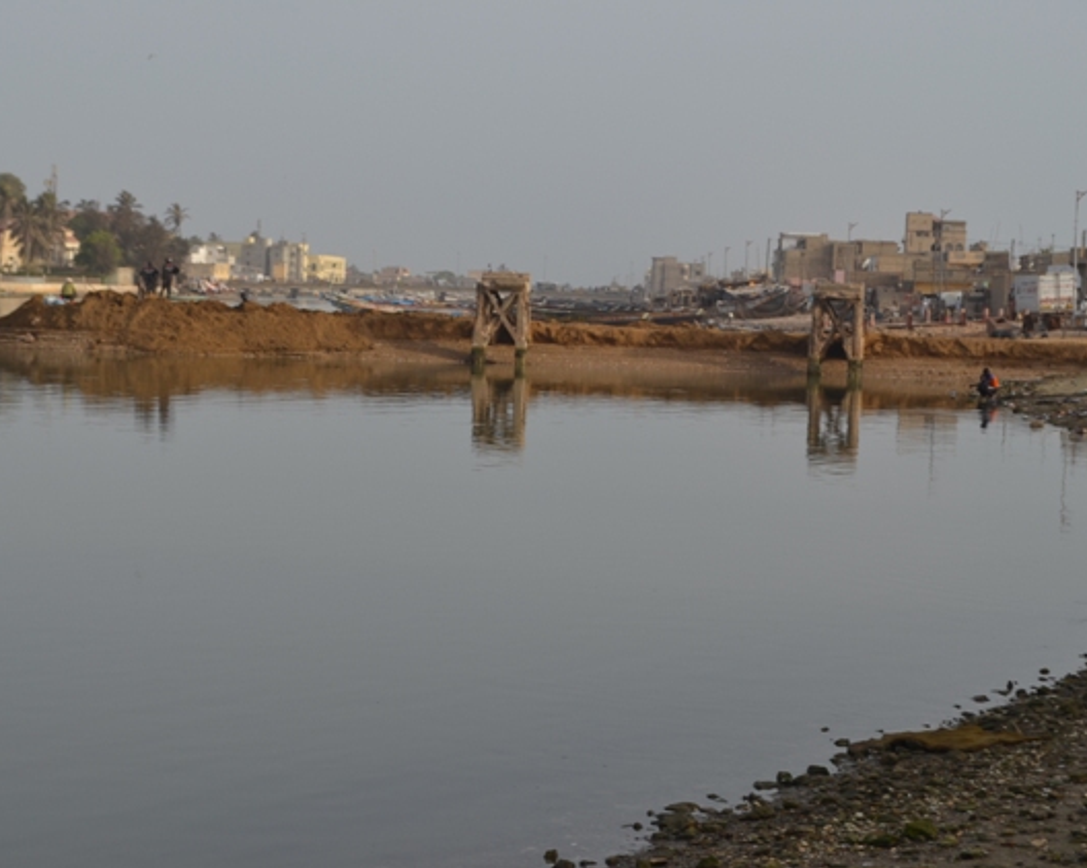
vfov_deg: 18.7
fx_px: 2637
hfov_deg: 23.3
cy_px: 435
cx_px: 476
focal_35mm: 82
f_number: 8
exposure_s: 1/250
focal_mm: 48
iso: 100
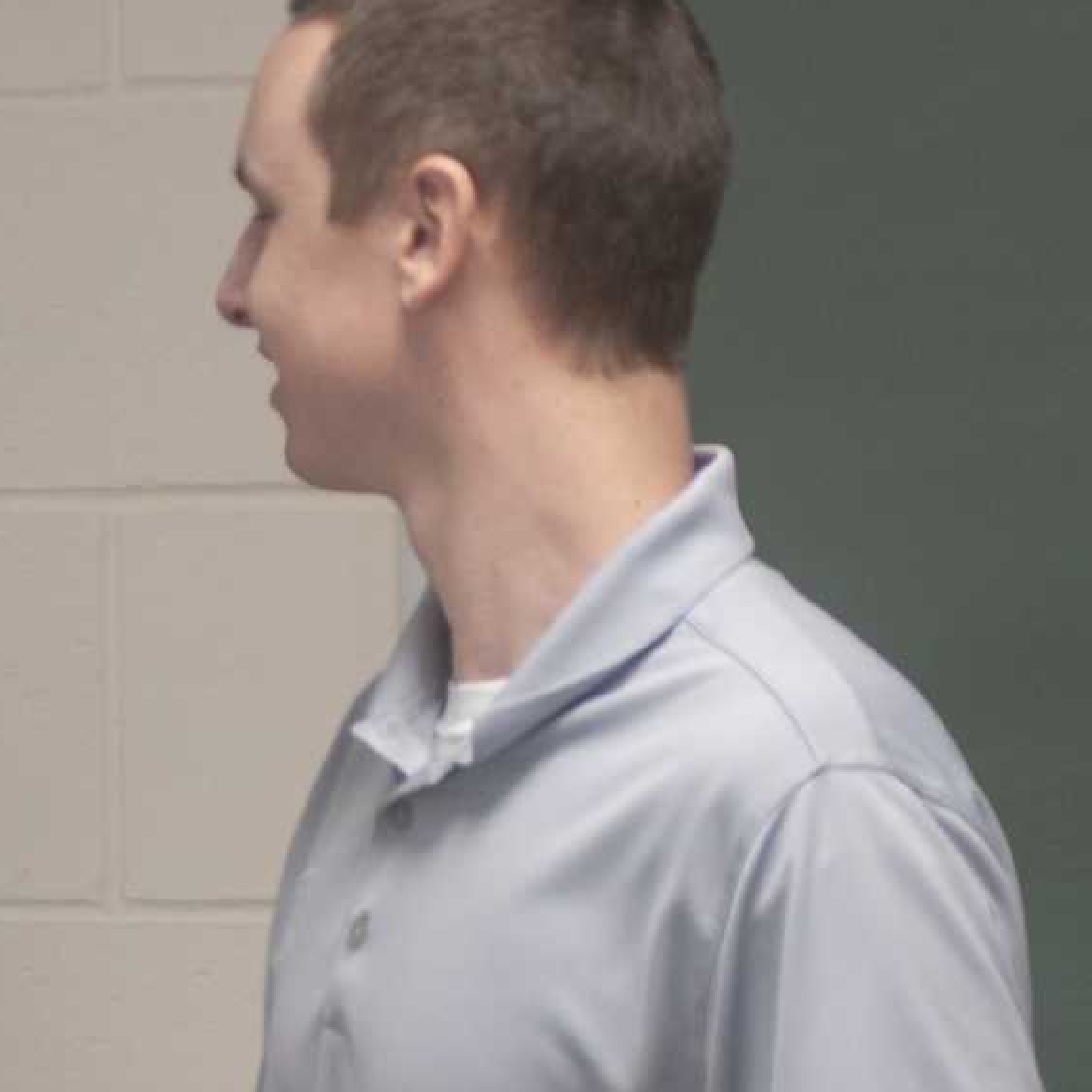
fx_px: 13063
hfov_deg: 4.7
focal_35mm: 366
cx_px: -655
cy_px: 1021
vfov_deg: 4.8
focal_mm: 80
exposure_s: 1/125
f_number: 3.2
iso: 640
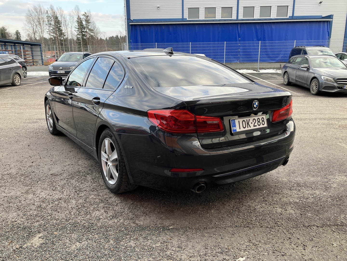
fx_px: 281
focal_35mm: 28
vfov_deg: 49.7
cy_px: 130
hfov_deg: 63.4
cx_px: 174
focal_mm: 3.99
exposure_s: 1/100
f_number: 1.8
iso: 20
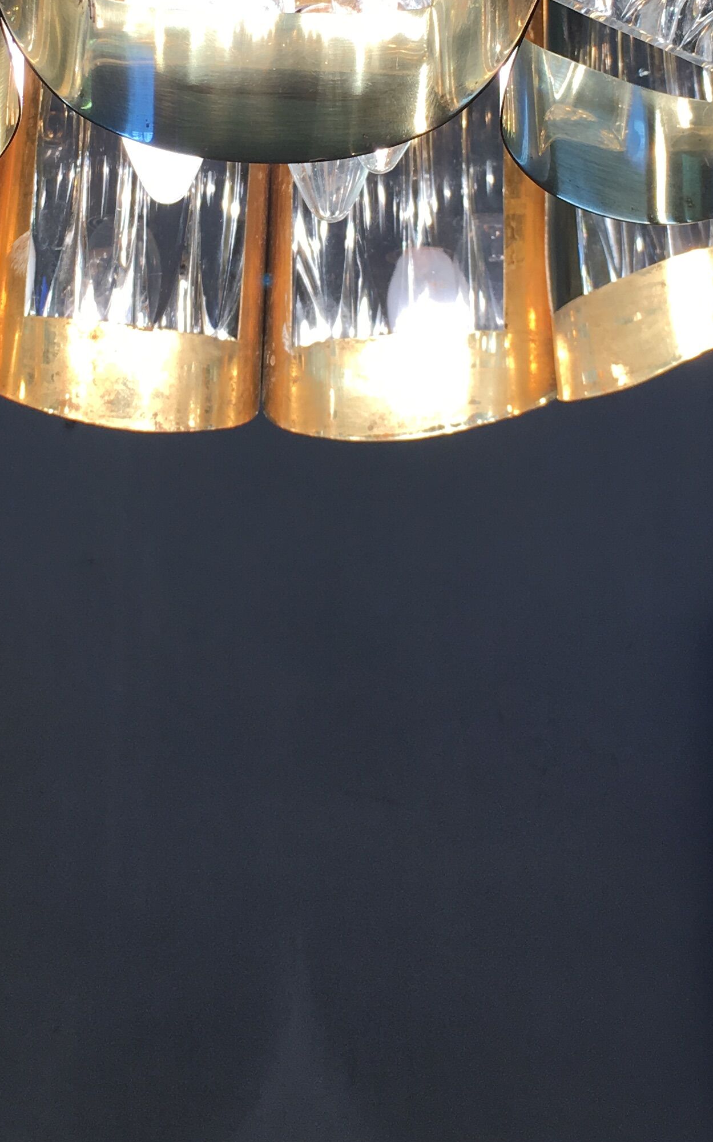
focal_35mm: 62
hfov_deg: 20.9
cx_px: 247
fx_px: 1928
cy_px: 170
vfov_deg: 31.8
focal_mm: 4.15
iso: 25
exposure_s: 1/127
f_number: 2.2
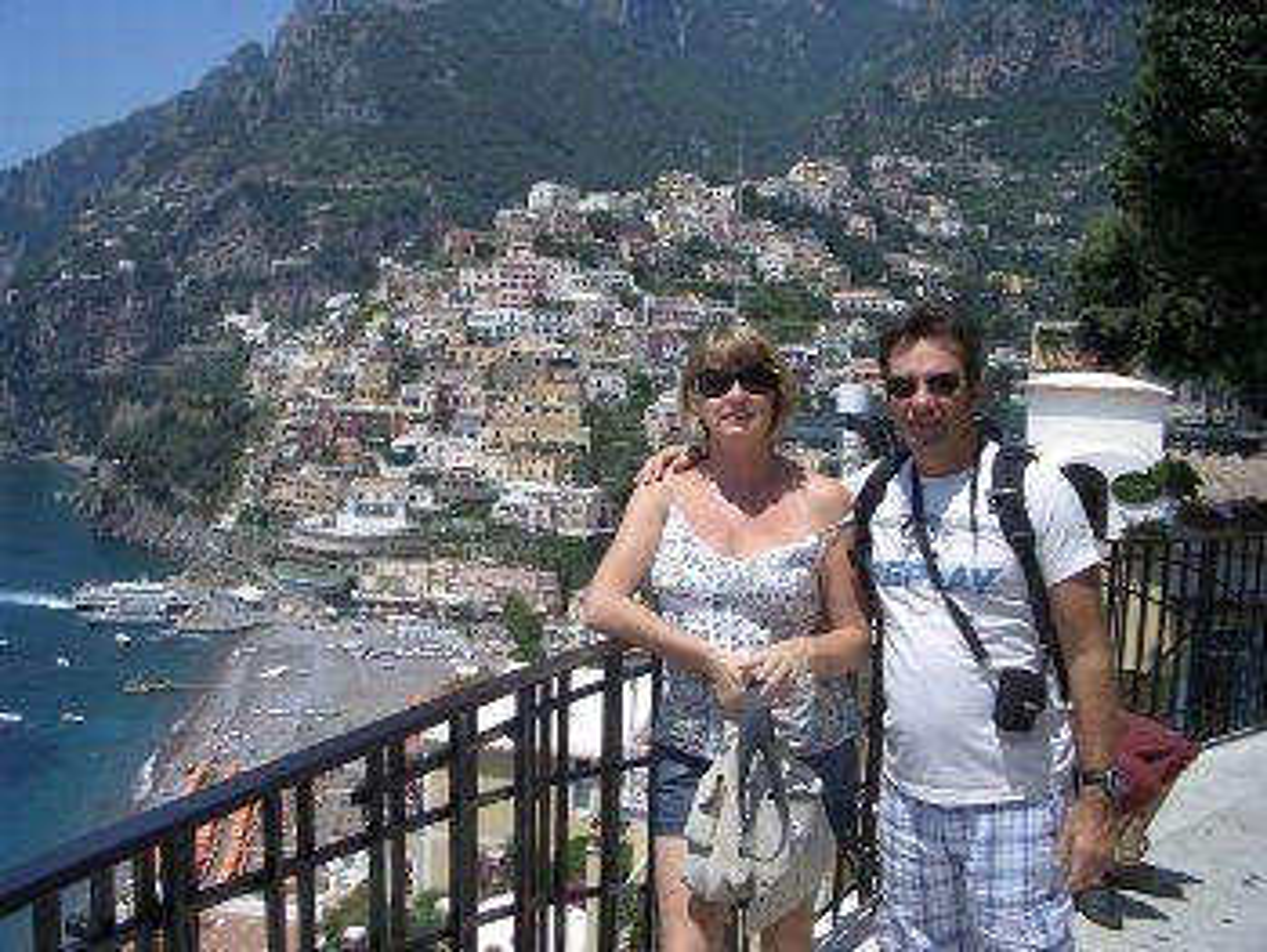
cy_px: 476
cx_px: 634
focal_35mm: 35
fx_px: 1282
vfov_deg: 40.7
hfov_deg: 52.6
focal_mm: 5.8
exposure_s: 1/800
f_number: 4.3
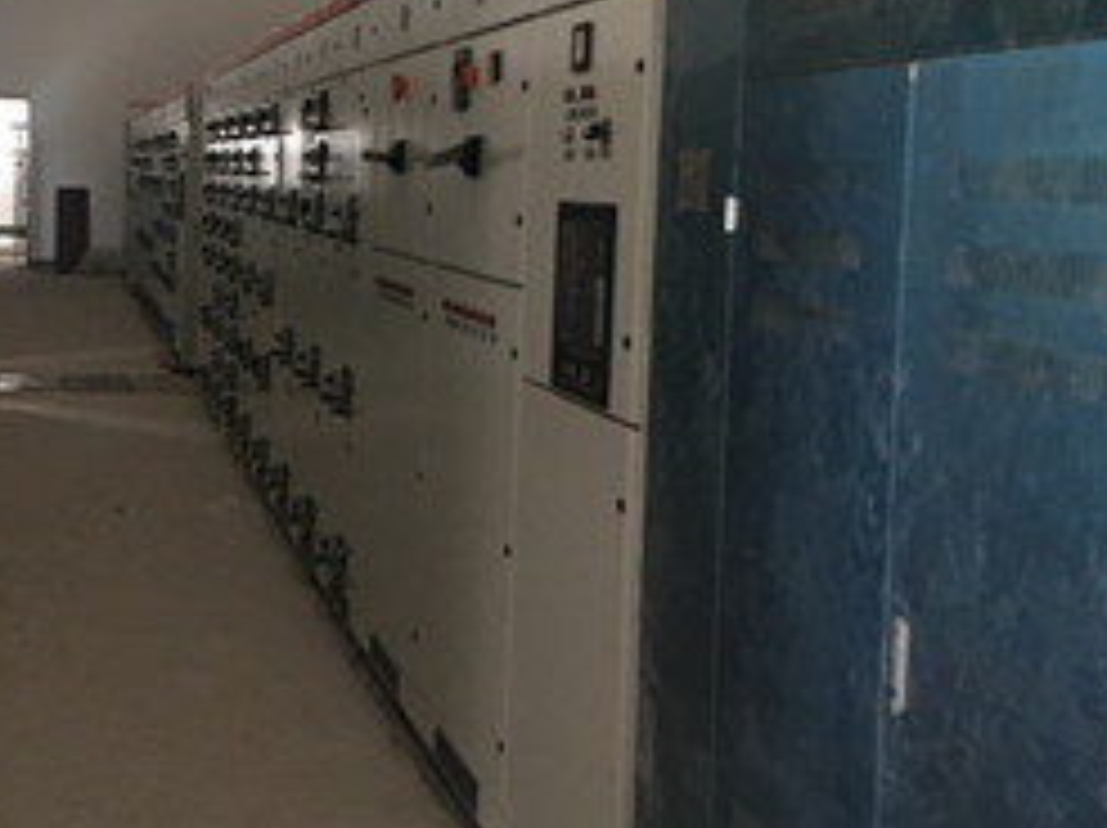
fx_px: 1885
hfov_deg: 30.9
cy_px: 344
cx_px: 58
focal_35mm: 59
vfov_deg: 24.7
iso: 125
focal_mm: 4.15
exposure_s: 1/4
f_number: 2.2
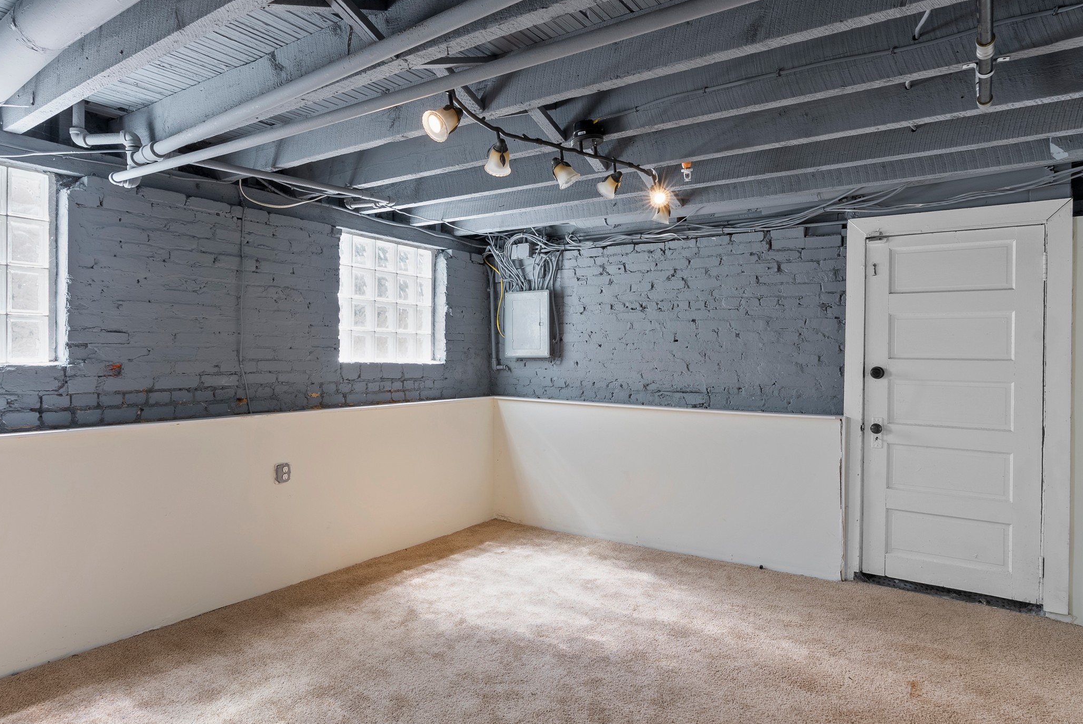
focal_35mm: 21
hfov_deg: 81.1
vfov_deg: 59.6
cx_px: 520
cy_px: 372
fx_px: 632
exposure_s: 1/1.25
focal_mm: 16
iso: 100
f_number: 8
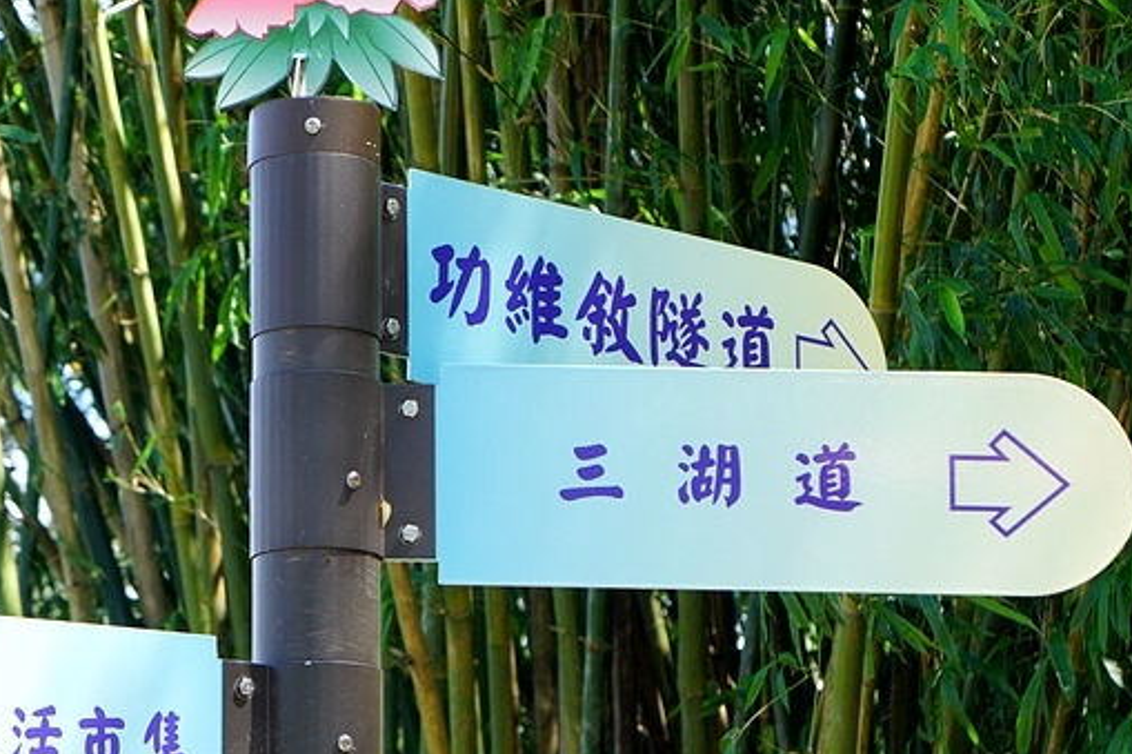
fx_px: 4935
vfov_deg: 8.7
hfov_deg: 13.1
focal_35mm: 157
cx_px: 340
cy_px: 361
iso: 100
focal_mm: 52
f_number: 5
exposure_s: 1/100
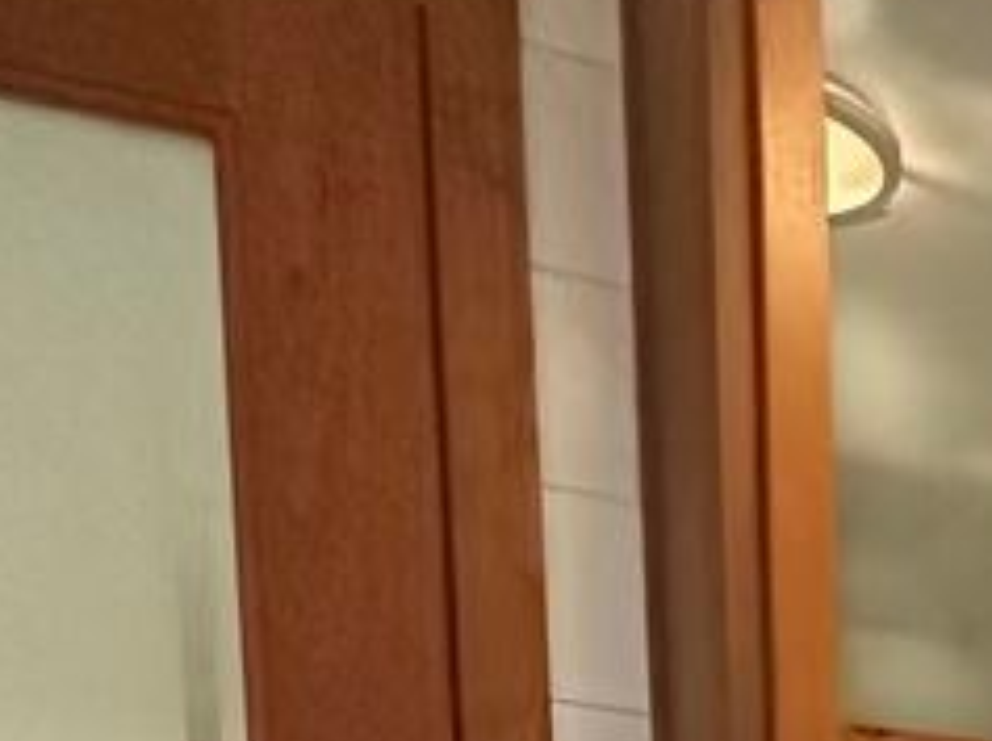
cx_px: 1486
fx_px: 2032
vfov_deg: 16.0
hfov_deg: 22.5
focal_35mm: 71
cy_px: 1486
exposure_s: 1/60
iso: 400
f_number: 2.2
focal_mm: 2.22
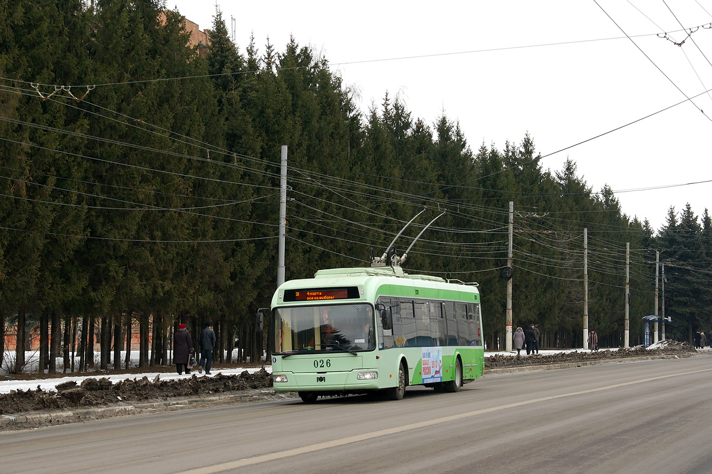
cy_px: 237
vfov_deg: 17.7
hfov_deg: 26.3
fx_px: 1522
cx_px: 356
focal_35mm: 77
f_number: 7.1
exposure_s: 1/250
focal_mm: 50
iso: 250
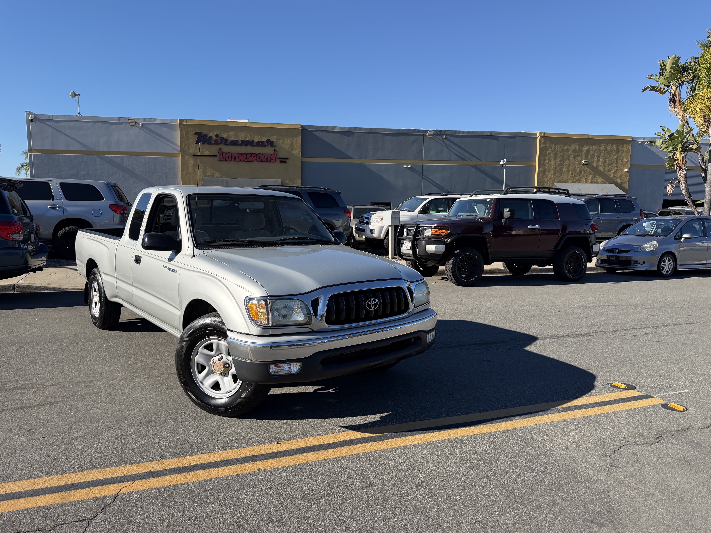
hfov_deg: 71.6
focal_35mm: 24
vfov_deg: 56.8
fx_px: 493
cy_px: 266
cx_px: 356
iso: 125
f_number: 1.78
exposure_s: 1/3953
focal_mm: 6.76
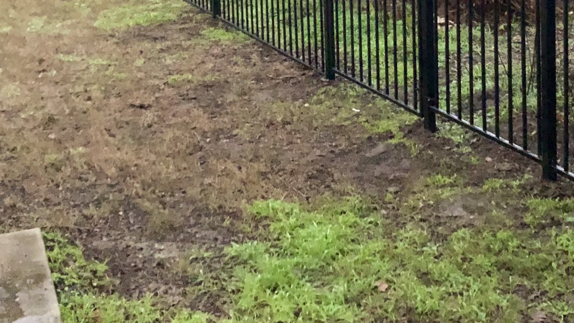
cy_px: -60
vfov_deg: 17.2
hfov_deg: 31.2
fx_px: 1020
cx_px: 381
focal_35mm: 67
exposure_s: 1/4
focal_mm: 3.99
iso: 320
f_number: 1.8
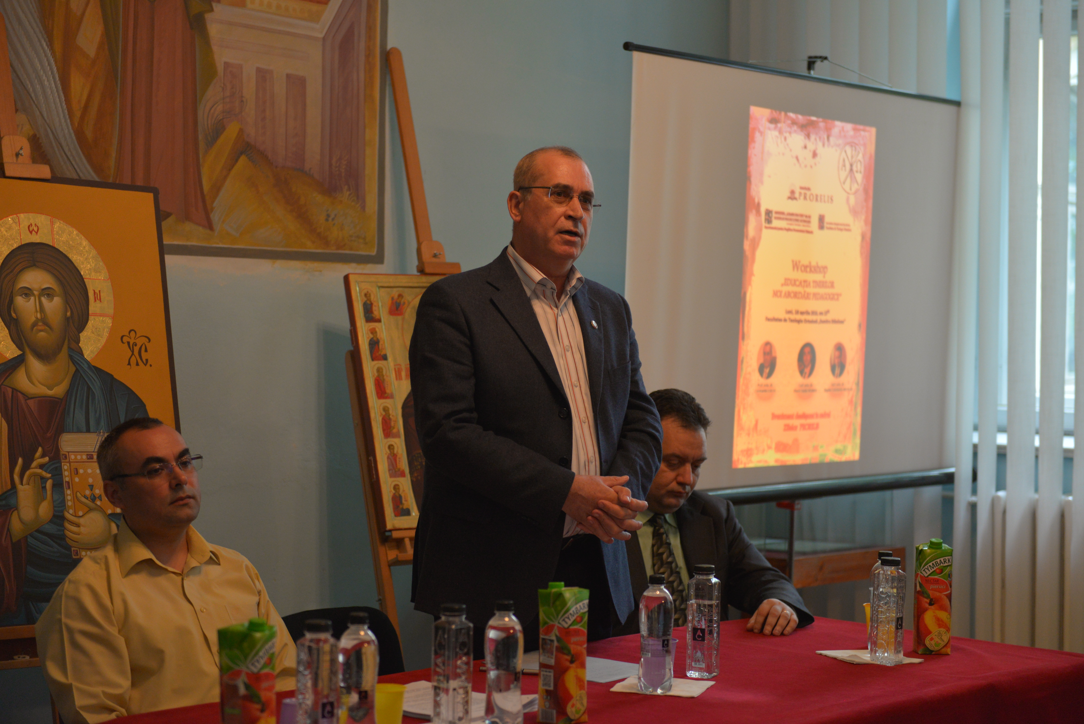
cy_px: 362
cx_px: 542
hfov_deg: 32.4
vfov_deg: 21.9
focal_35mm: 62
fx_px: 1868
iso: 1000
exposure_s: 1/320
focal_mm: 62
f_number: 2.8
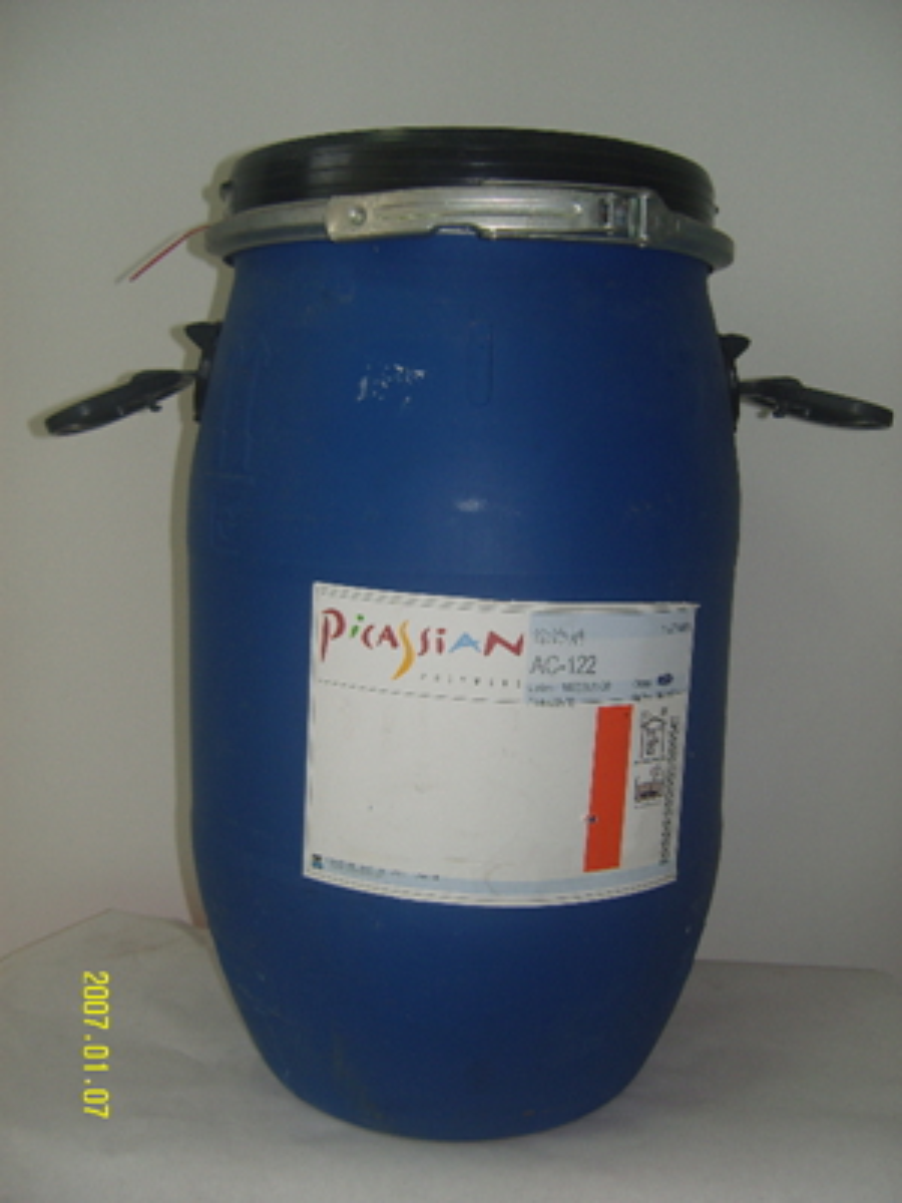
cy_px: 602
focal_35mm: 34
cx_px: 451
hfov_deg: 41.8
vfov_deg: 54.0
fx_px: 1181
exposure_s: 1/40
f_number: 2.8
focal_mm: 7.3
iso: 100
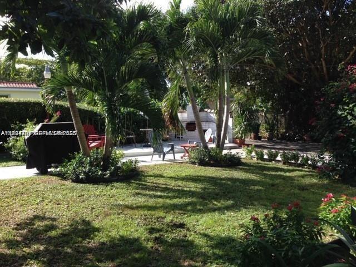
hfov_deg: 55.4
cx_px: 178
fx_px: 339
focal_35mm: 33
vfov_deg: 42.9
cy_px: 134
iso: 50
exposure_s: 1/493
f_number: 2.4
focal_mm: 4.12
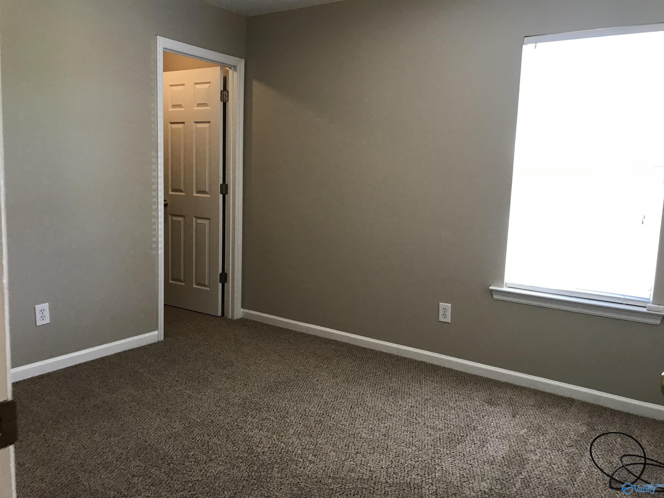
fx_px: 537
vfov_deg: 49.7
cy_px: 249
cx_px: 332
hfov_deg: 63.4
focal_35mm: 28
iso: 40
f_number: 1.8
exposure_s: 1/30
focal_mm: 3.99
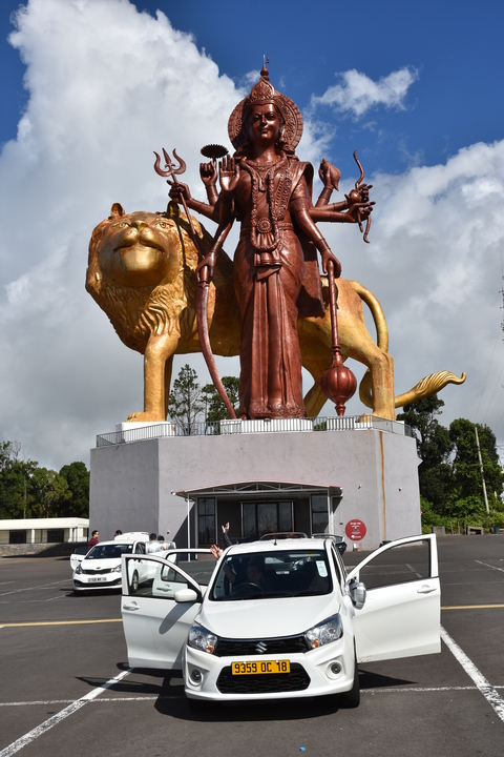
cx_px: 252
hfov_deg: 34.2
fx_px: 819
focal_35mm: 39
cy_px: 378
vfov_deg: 49.6
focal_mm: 26
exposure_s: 1/500
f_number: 8
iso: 100
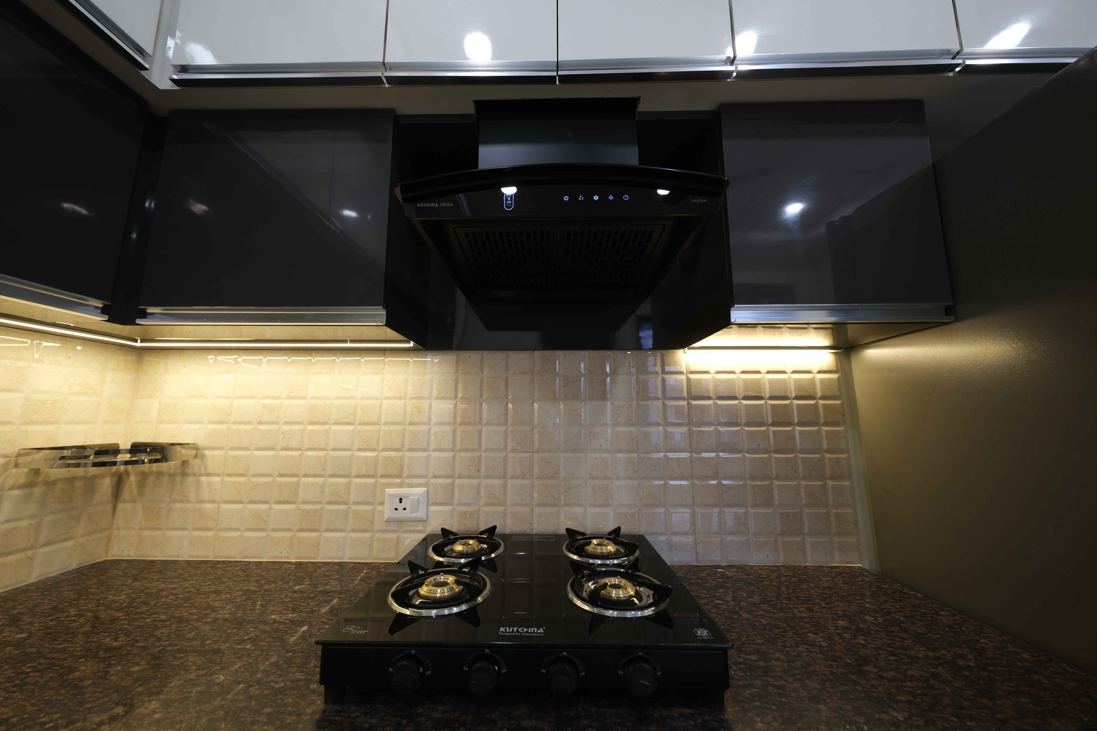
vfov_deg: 90.0
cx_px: 548
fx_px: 366
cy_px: 366
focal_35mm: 12
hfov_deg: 112.6
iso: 200
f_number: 4
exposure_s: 1/30
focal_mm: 8
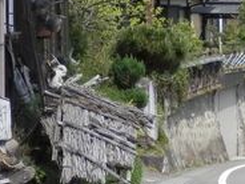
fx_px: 1387
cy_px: -27
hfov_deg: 9.8
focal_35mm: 196
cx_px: -125
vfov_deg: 7.5
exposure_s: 1/400
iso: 80
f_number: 3.8
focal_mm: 8
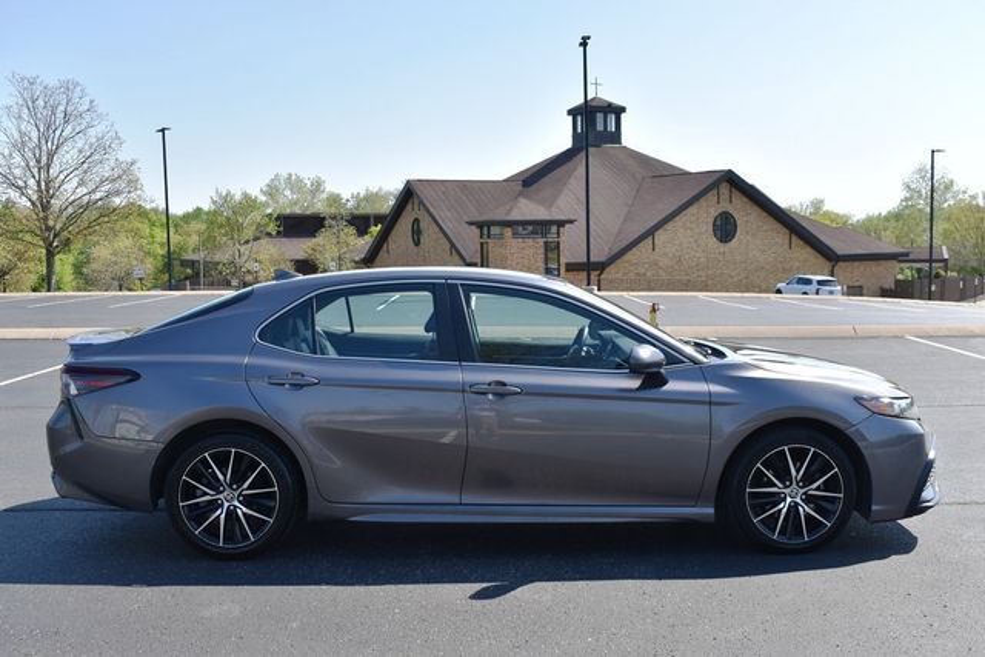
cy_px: 328
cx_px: 492
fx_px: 985
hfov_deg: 53.1
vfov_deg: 36.9
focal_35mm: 36
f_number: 8
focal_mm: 24
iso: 140
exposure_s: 1/250
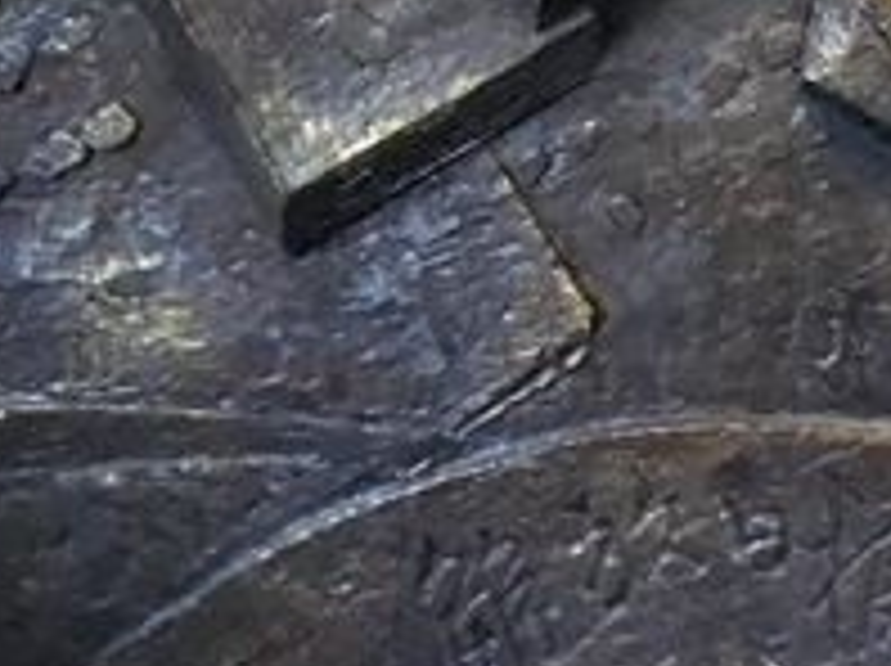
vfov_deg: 16.0
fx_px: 2262
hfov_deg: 21.4
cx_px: 918
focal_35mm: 88
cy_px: -162
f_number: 2.2
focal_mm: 4.15
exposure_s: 1/17
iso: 320
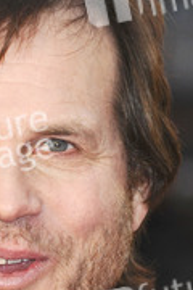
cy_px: 230
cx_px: 18
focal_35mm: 618
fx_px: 4970
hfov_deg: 2.2
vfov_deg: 3.3
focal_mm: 185
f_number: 5
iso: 320
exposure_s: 1/200
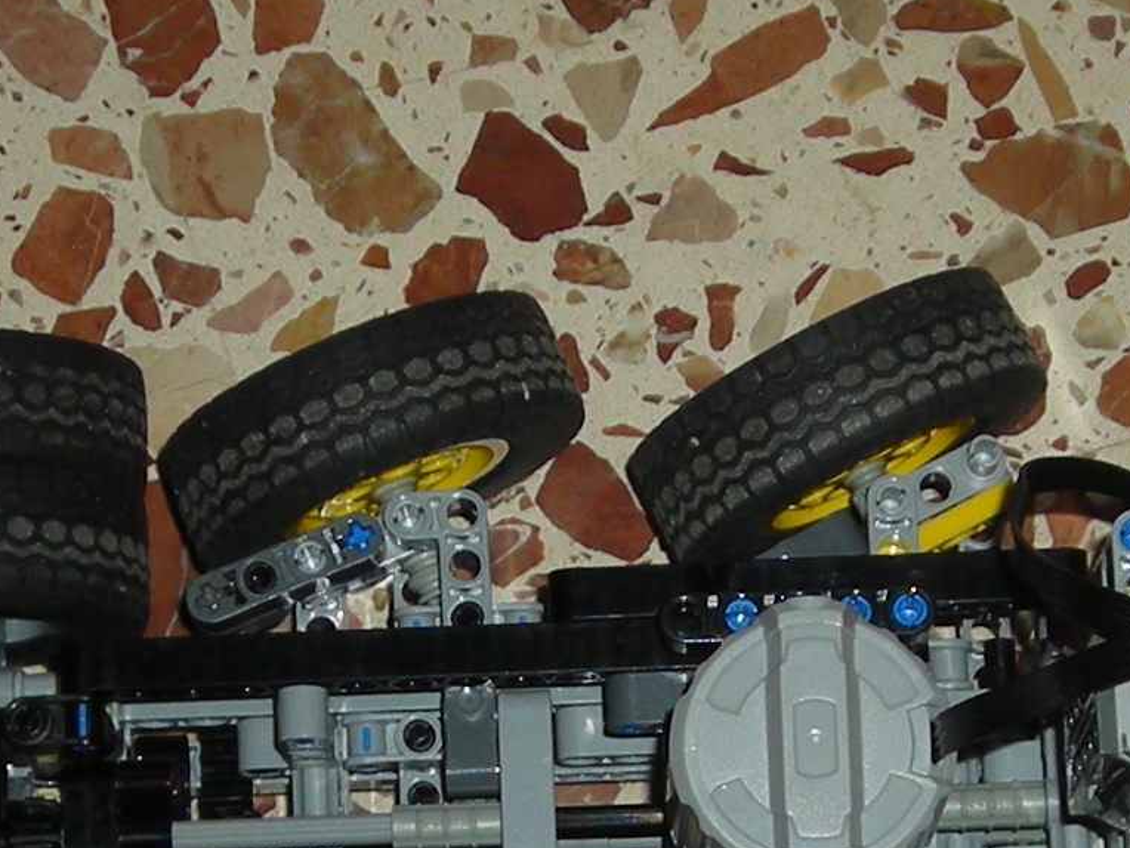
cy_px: 722
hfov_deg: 14.1
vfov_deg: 10.6
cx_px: 771
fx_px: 4570
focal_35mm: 140
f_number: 3.2
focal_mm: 6.3
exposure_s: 1/60
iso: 50
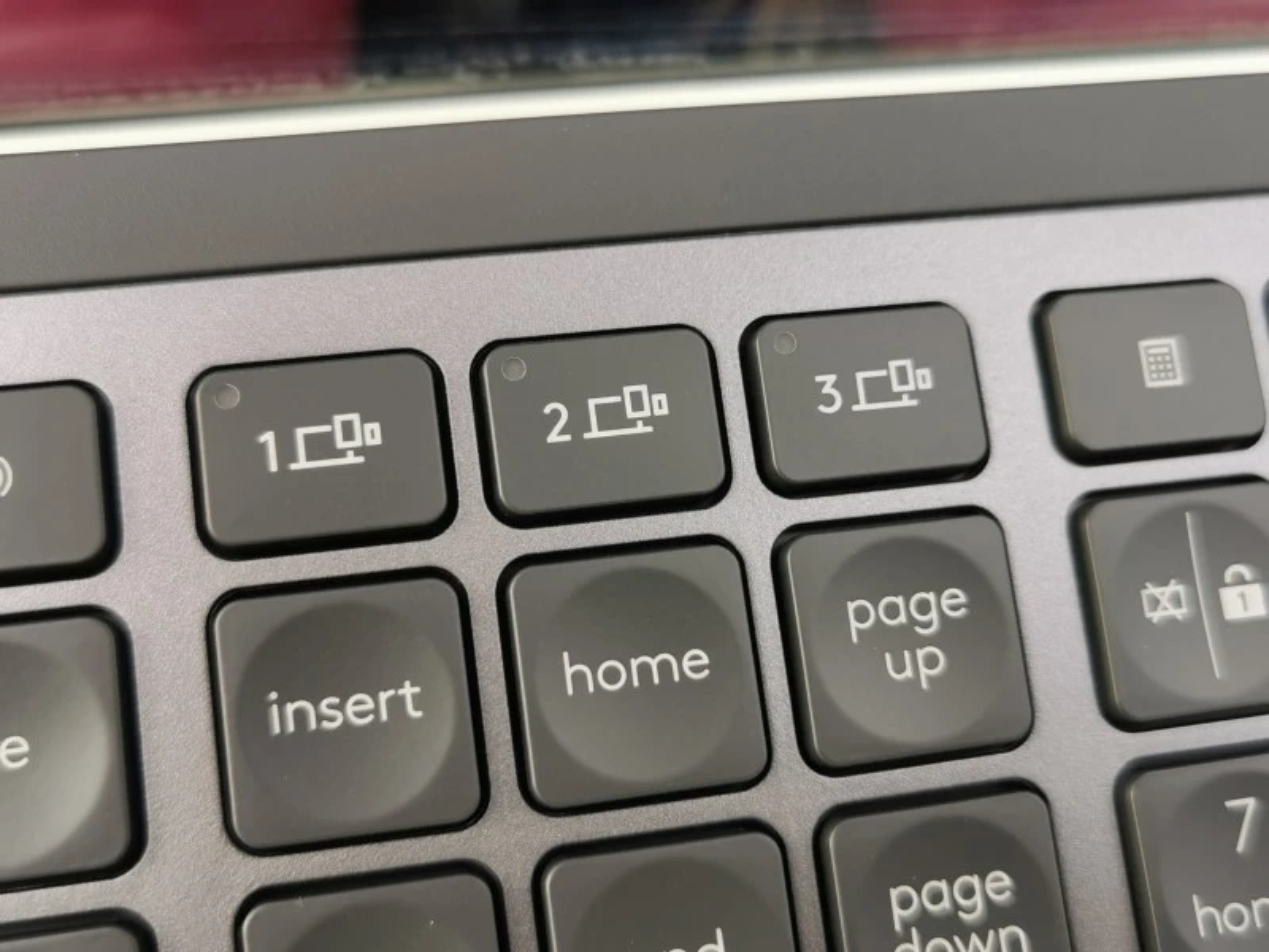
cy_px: 476
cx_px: 634
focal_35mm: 41
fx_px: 1503
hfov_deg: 45.8
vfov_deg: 35.1
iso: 50
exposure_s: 1/398
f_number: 1.6
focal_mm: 5.56
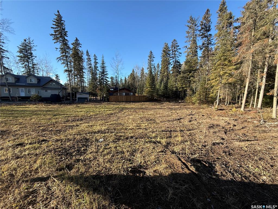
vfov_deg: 85.7
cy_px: 104
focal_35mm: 14
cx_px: 139
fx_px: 112
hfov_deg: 102.1
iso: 50
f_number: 2.2
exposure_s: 1/651
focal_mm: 2.22
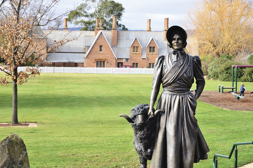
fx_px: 673
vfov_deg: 14.2
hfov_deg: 21.3
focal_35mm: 96
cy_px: 95
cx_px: 139
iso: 200
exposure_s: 1/250
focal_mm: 56
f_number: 5.3
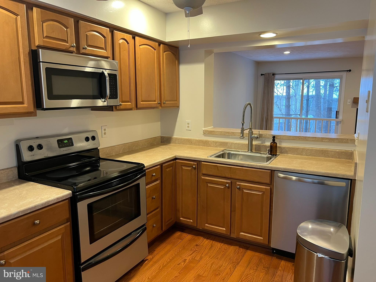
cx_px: 188
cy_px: 141
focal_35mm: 26
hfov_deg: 67.3
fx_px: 282
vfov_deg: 53.1
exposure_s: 1/60
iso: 125
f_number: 1.5
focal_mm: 5.7
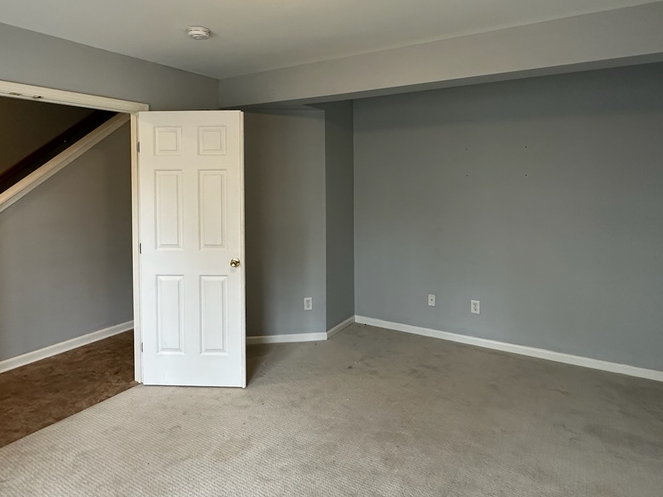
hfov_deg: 73.9
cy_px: 191
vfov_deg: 58.2
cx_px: 317
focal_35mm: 23
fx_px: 440
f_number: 2.2
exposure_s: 1/60
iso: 200
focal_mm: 2.22
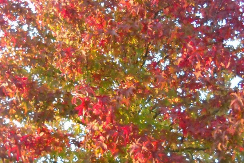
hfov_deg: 30.1
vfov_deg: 20.3
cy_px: 81
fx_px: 454
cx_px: 122
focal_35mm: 67
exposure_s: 1/209
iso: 800
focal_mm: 7.88
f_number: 3.3
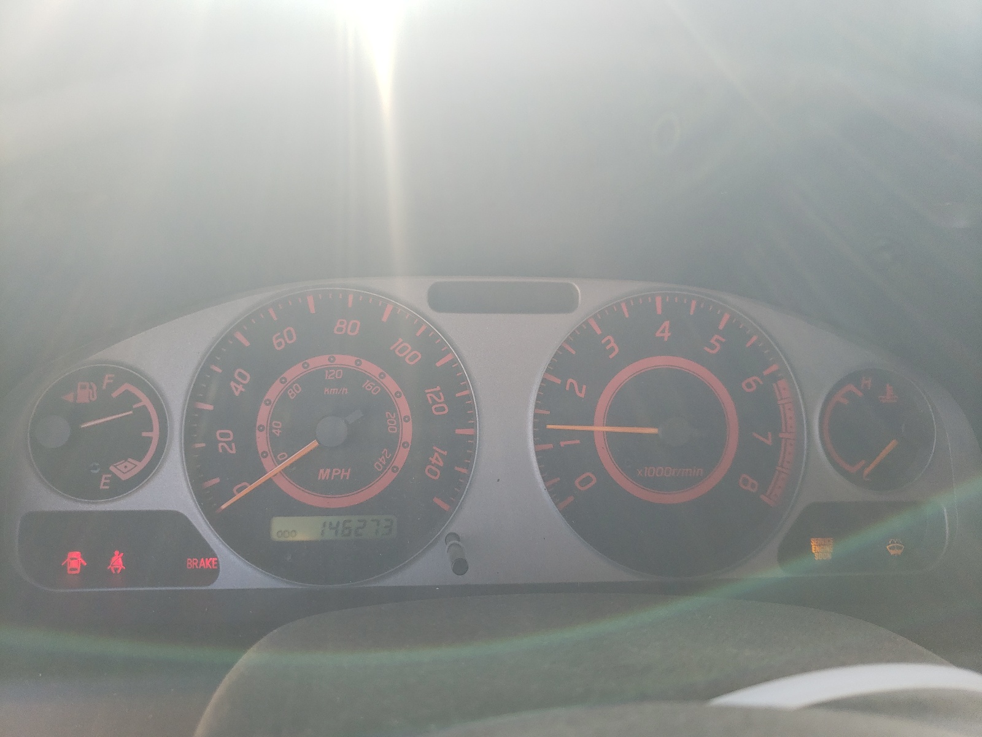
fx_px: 738
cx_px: 491
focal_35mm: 26
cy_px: 368
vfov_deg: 53.1
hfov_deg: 67.3
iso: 50
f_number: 1.5
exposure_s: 1/244
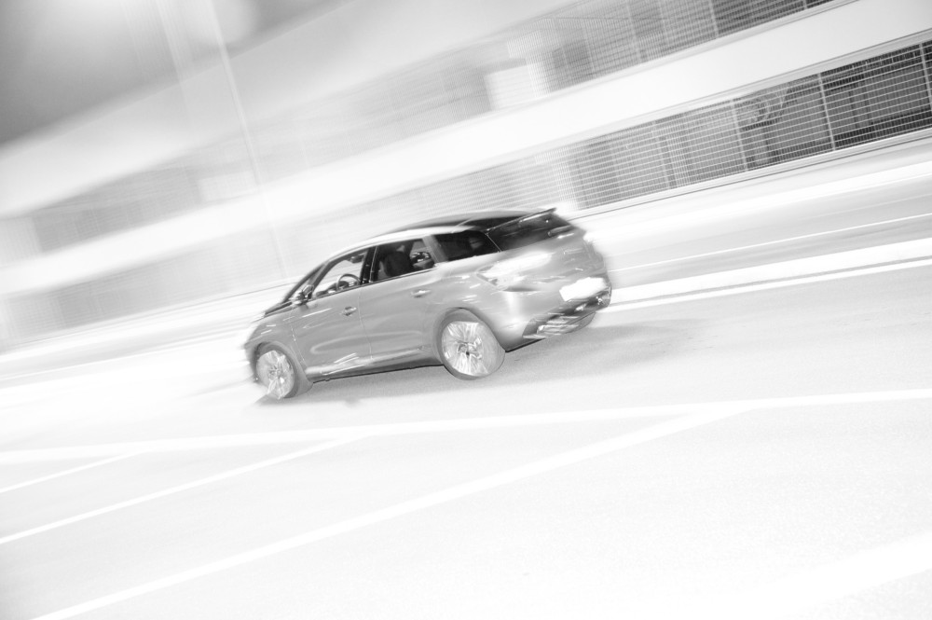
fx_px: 983
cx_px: 466
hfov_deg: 50.7
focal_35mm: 38
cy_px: 310
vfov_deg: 35.0
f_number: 4
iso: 3200
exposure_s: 1/8
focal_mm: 38
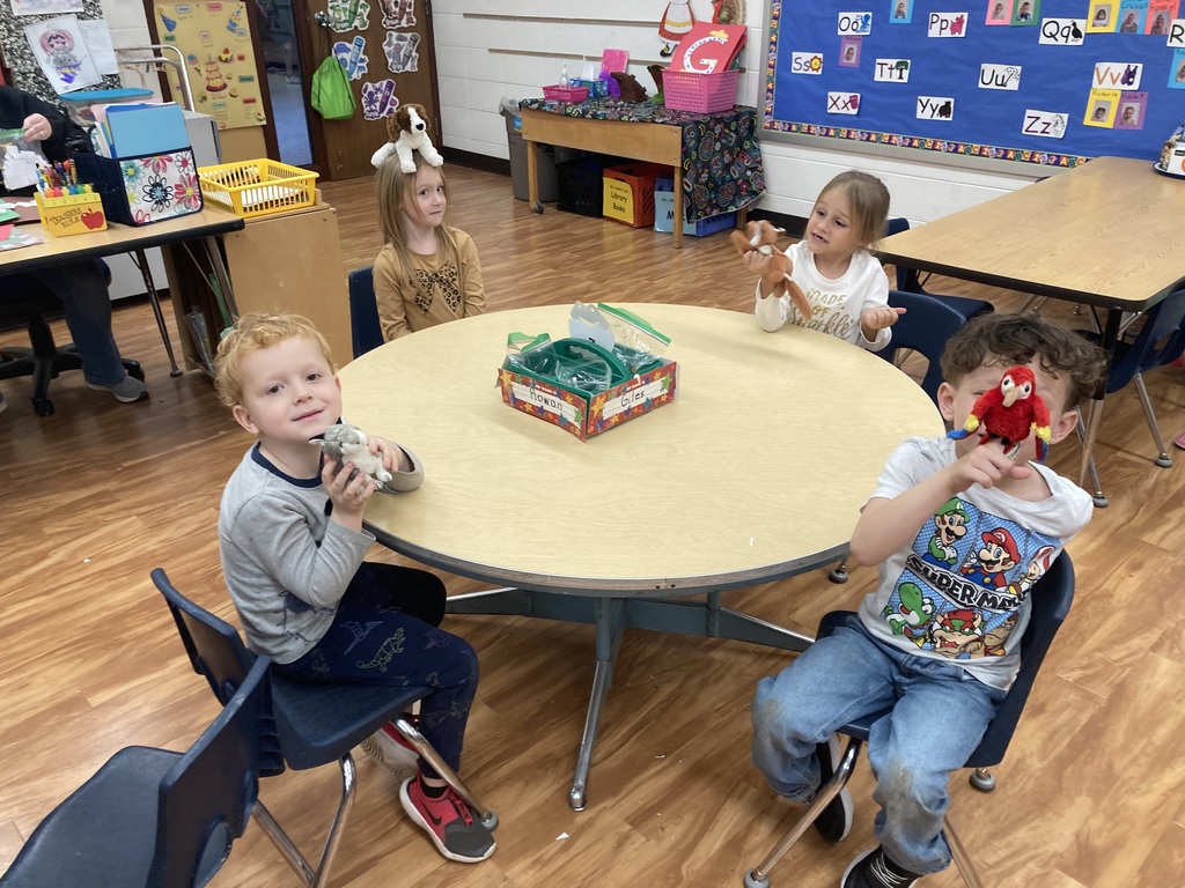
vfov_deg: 49.7
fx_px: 959
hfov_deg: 63.4
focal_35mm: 28
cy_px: 444
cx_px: 592
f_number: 1.8
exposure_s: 1/60
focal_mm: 3.99
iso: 80
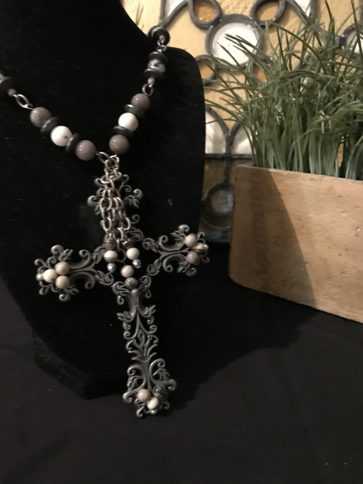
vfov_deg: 63.4
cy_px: 242
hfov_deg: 49.7
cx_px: 182
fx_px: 391
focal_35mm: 28
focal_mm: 3.99
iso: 160
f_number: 1.8
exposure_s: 1/4
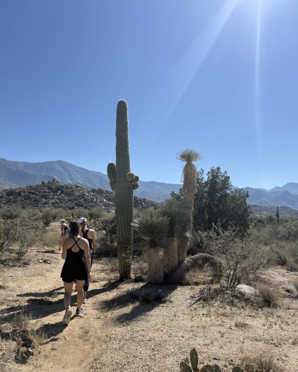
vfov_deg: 66.0
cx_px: 148
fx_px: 287
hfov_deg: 54.9
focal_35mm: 26
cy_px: 187
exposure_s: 1/7353
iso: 80
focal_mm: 6.76
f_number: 1.78
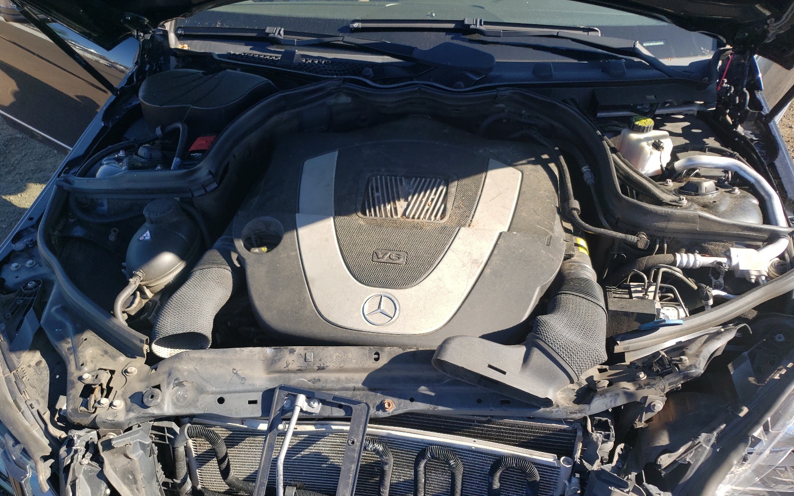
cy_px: 298
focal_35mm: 28
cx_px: 393
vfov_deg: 44.3
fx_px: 606
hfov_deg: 66.5
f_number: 1.5
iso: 50
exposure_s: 1/714
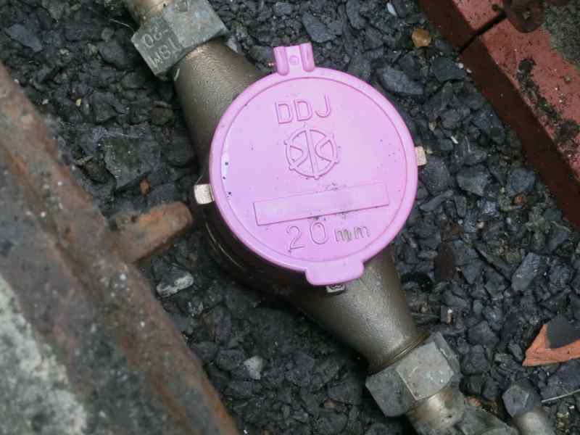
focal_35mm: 78
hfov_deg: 25.0
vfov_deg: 18.9
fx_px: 1307
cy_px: 218
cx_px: 290
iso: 800
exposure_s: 1/125
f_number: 4.9
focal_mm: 13.8
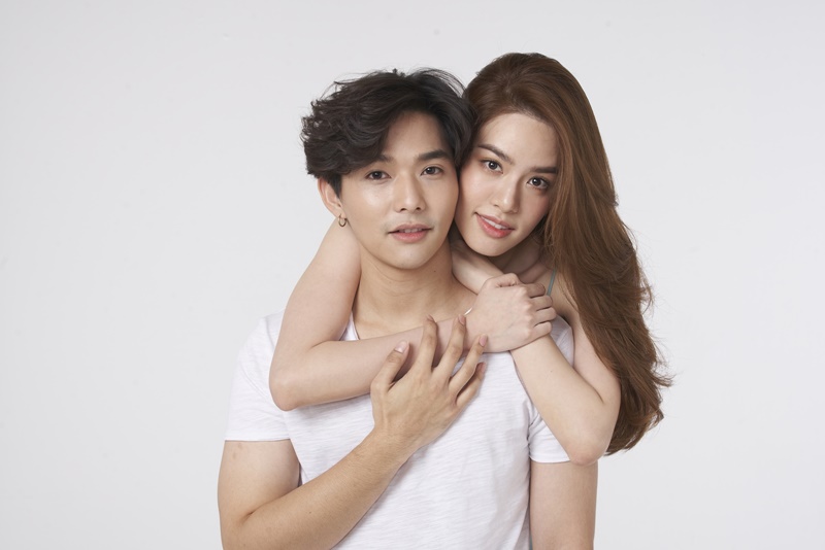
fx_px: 1926
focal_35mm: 84
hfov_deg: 24.2
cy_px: 275
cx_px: 412
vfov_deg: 16.3
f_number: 11
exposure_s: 1/125
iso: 100
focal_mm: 84
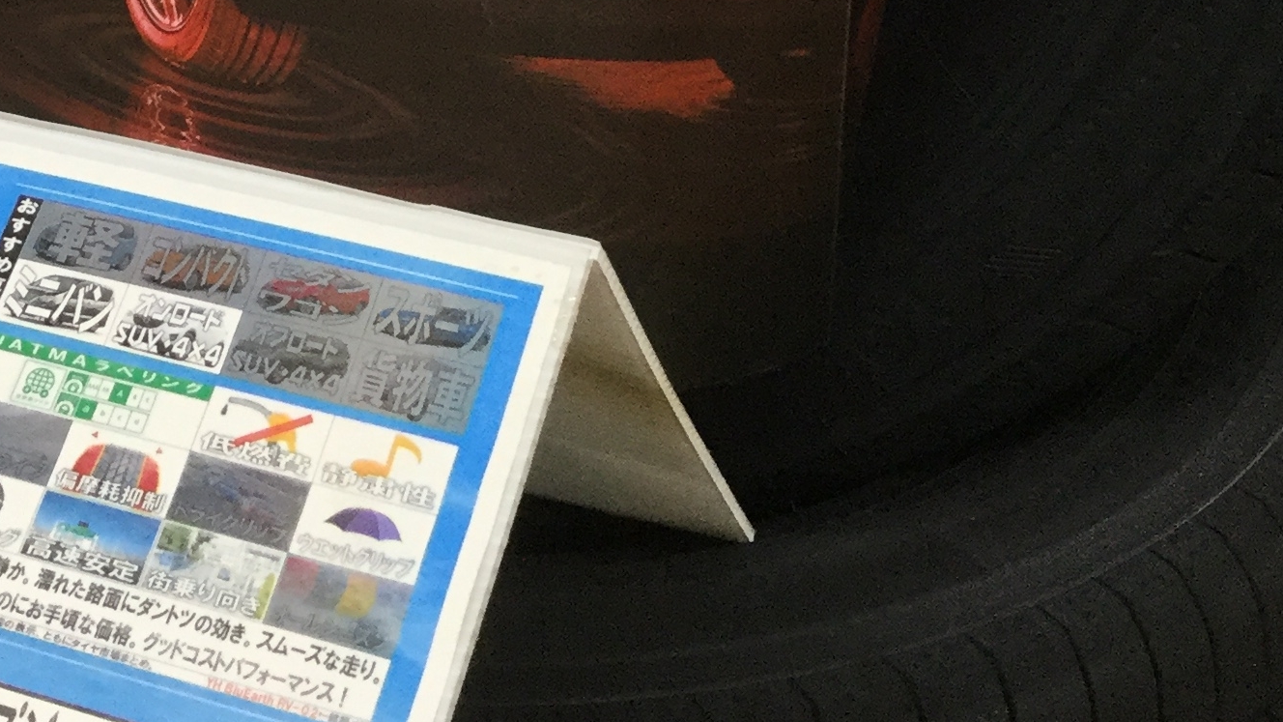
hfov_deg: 25.3
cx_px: 345
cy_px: -521
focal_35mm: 83
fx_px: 2824
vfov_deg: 13.3
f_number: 2.4
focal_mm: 3.3
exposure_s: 1/30
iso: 32
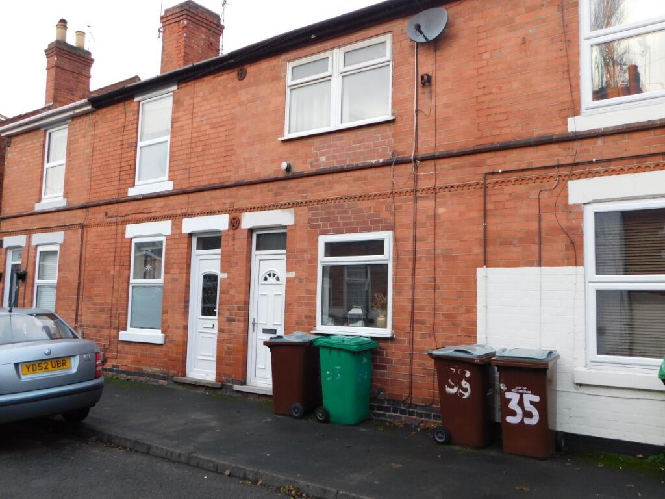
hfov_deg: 60.0
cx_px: 332
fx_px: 576
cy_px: 250
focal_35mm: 30
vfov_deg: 46.8
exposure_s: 1/80
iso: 125
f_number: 3.2
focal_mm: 5.3
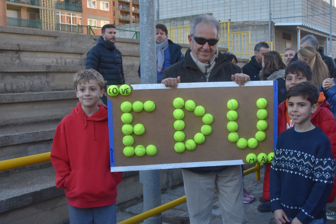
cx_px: 206
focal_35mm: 45
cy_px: 92
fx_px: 417
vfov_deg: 30.0
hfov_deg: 43.6
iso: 800
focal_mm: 23
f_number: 8
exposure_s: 1/400
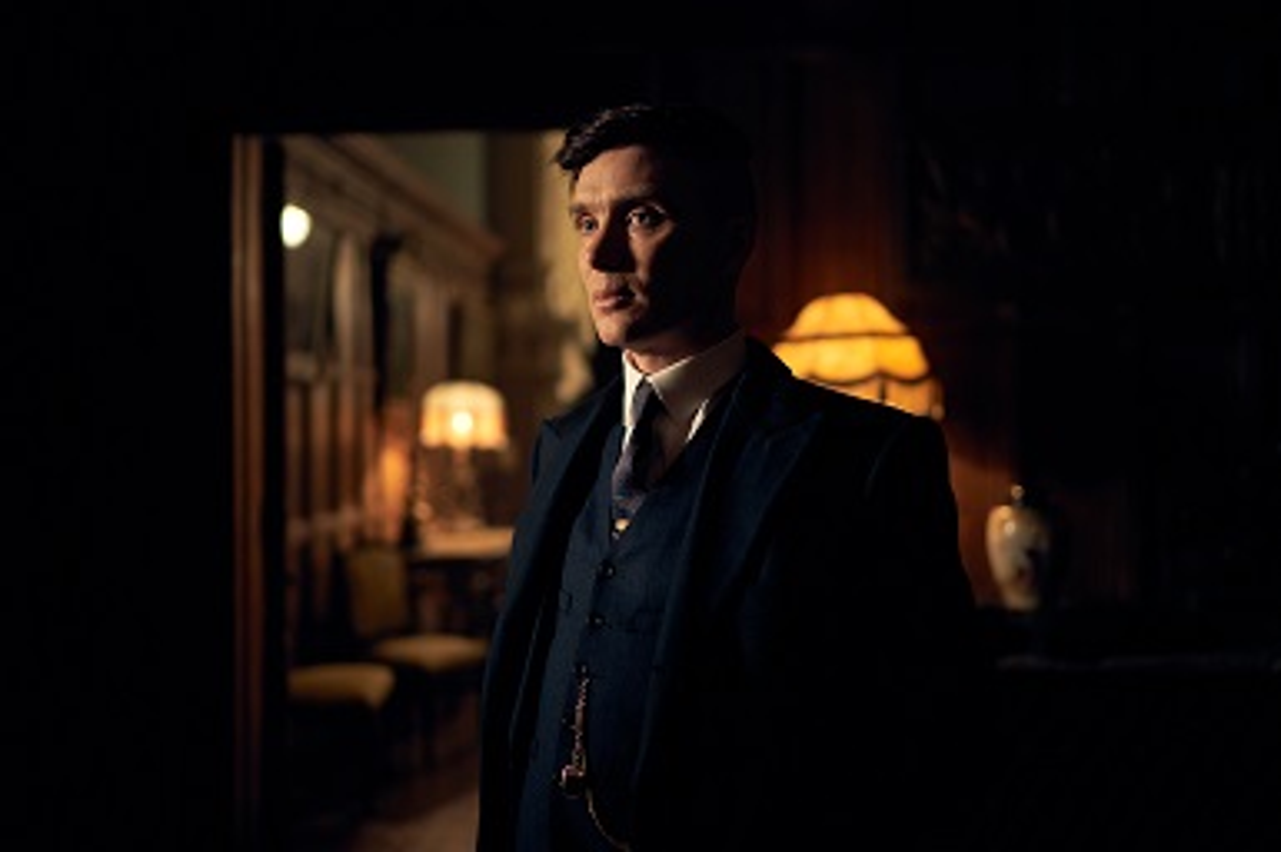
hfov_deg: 54.5
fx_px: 1244
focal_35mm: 35
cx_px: 640
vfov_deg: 37.8
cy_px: 426
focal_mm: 35
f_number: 1.4
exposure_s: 1/80
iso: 1250
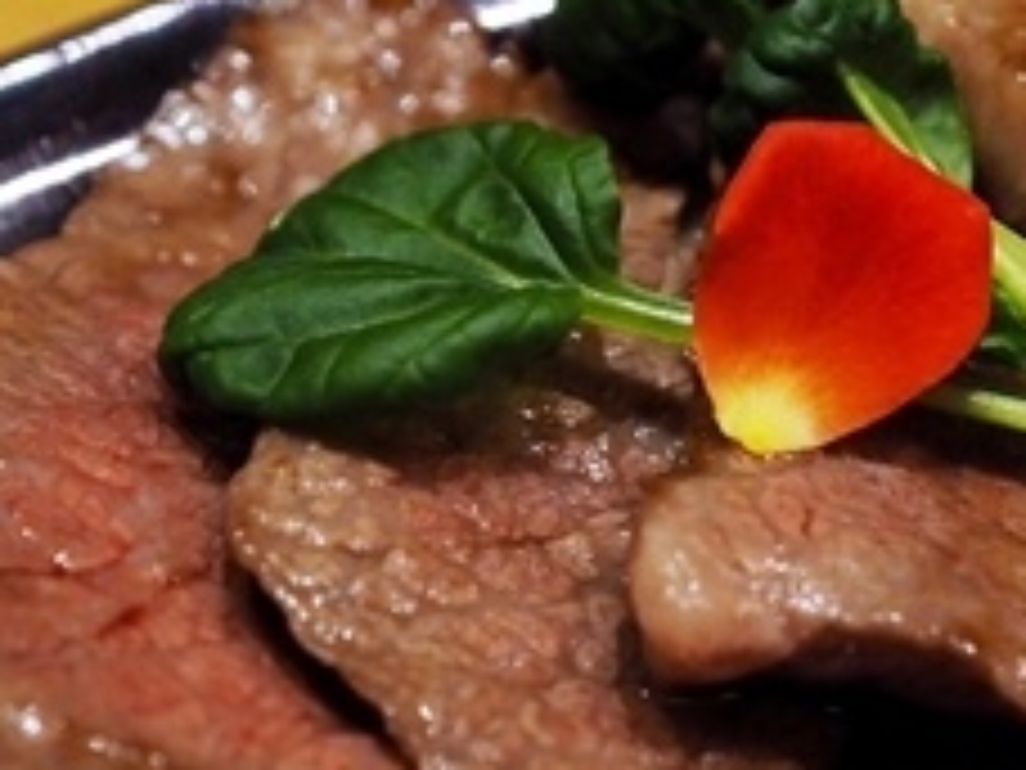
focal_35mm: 253
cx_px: 603
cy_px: 486
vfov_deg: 5.9
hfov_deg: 7.8
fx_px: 7499
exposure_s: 1/50
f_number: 2.8
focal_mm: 45
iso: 1600
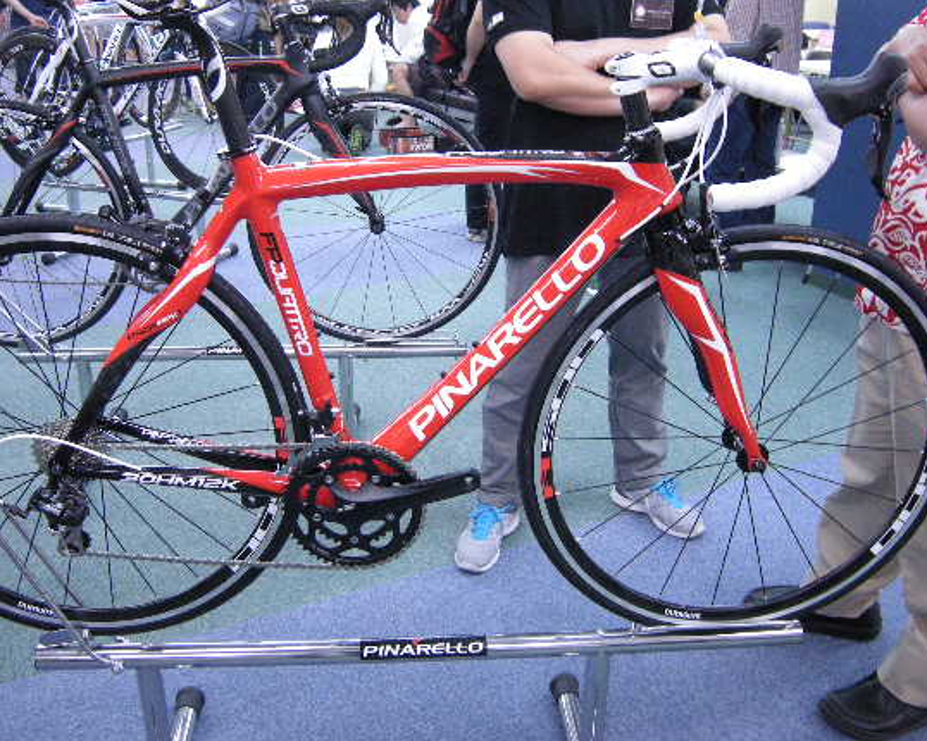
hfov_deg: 50.2
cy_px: 357
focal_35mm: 36
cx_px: 414
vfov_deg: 41.1
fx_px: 987
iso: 400
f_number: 2.9
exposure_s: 1/34.1
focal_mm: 5.3
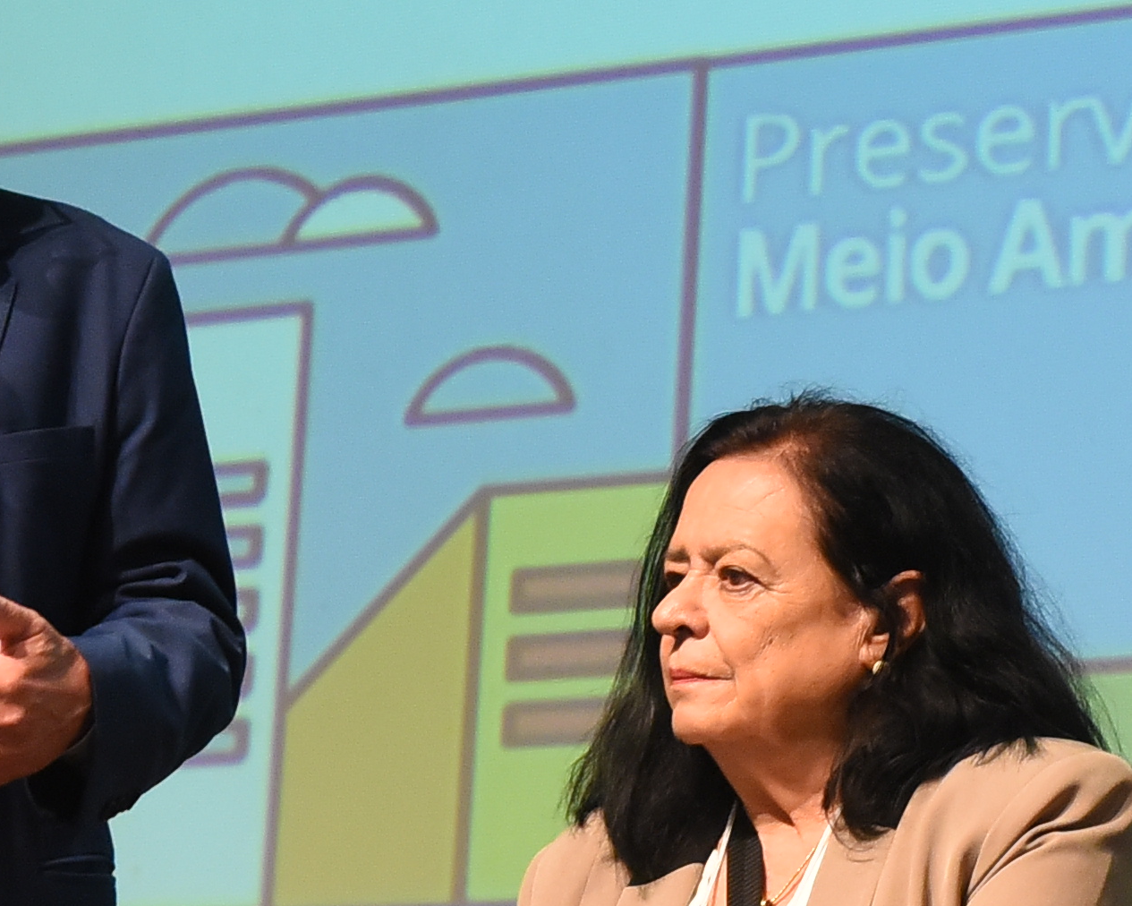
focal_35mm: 201
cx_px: 1135
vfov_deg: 7.6
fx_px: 6734
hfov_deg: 9.5
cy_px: -251
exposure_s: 1/160
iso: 2500
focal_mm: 45
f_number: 3.5
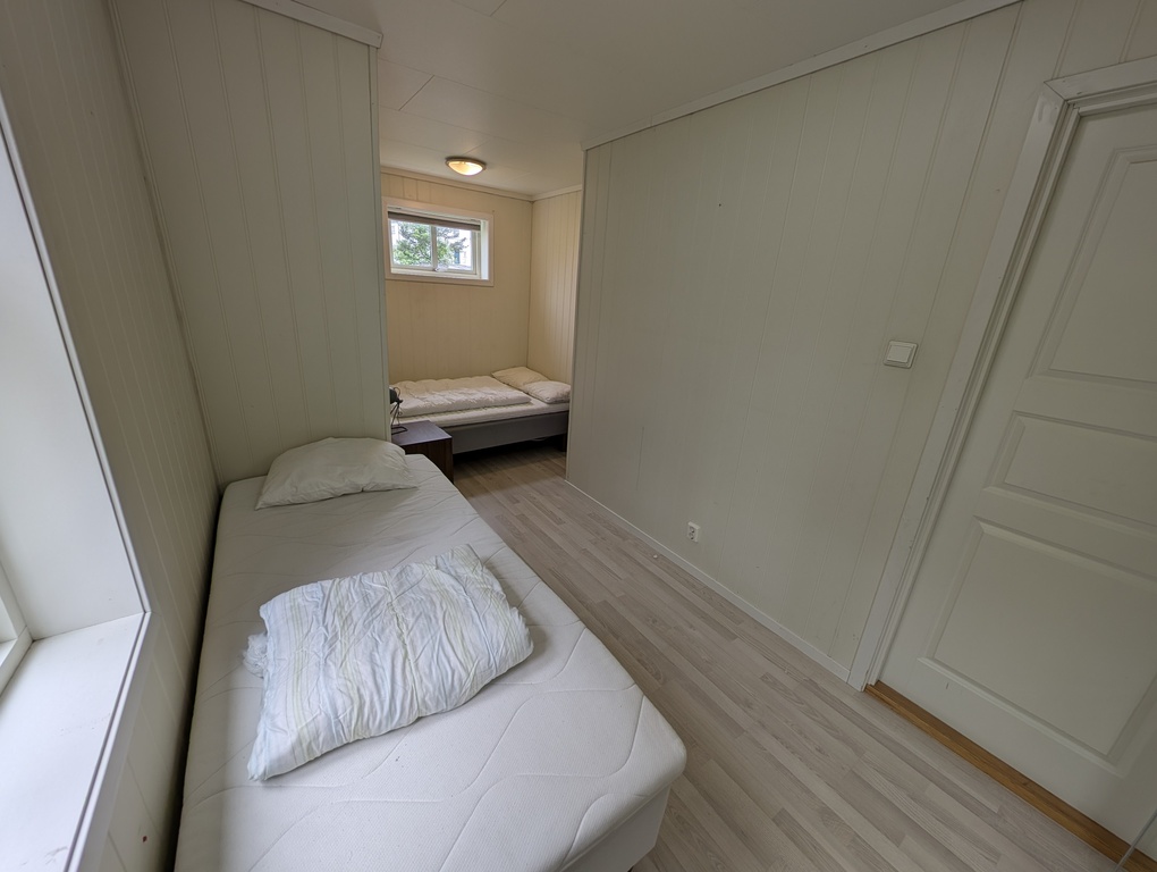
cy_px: 436
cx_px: 578
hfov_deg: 110.5
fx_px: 402
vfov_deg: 94.6
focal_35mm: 12
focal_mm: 2.23
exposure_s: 1/88.2
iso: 40
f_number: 1.95
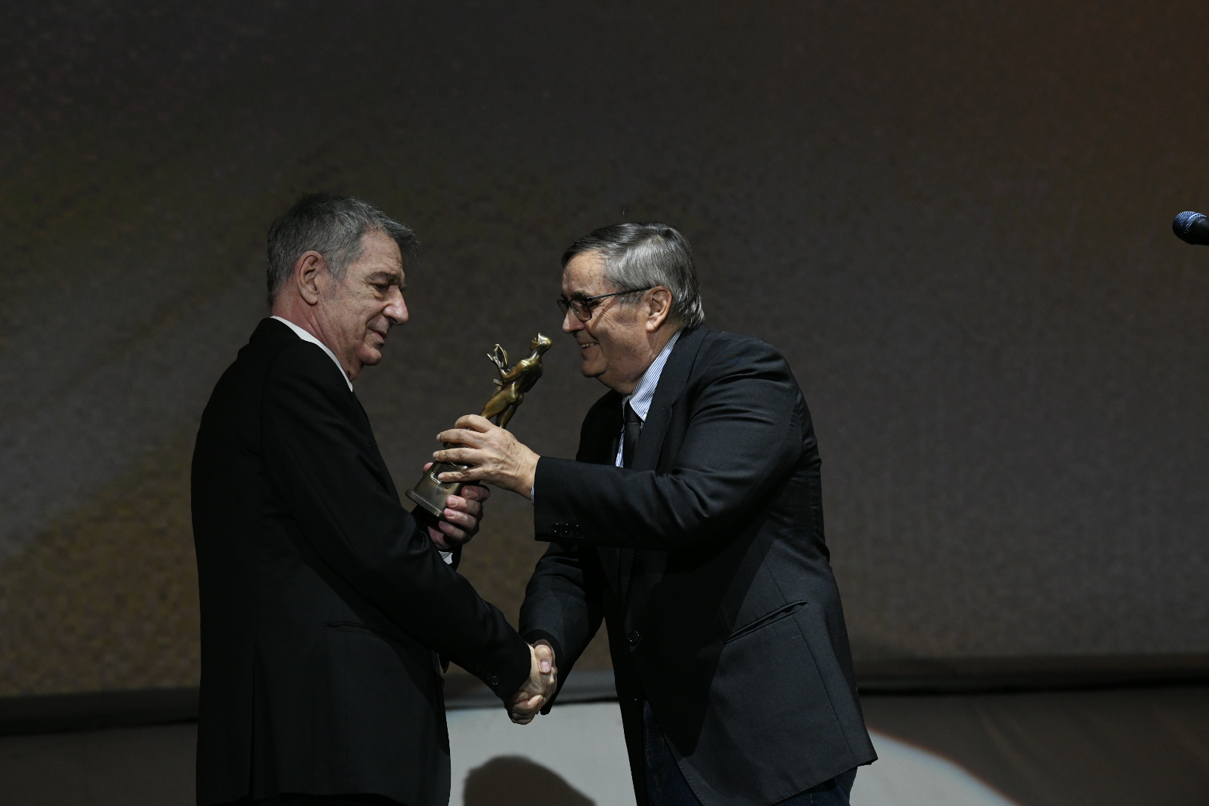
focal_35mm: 185
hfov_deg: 11.1
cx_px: 604
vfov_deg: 7.4
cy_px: 403
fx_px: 6212
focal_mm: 185
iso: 3200
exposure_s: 1/200
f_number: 5.6
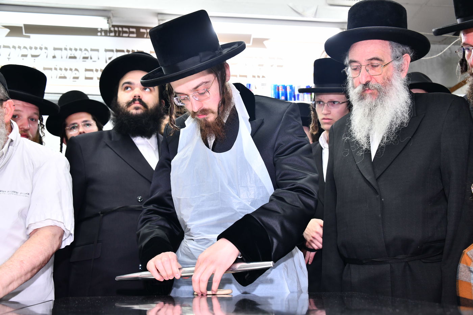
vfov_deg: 35.0
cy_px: 158
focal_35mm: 38
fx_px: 499
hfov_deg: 50.7
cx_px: 236
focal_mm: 38
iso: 800
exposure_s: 1/160
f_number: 5
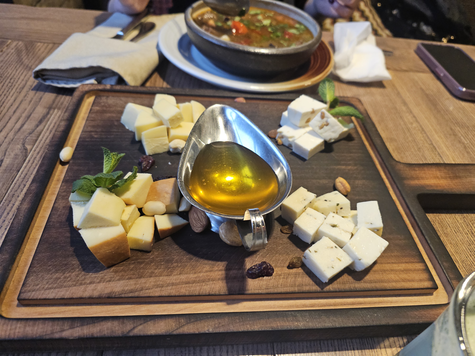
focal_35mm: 23
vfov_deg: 58.9
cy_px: 178
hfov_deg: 73.9
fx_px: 316
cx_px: 238
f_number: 1.7
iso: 320
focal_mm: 6.3
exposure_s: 1/100
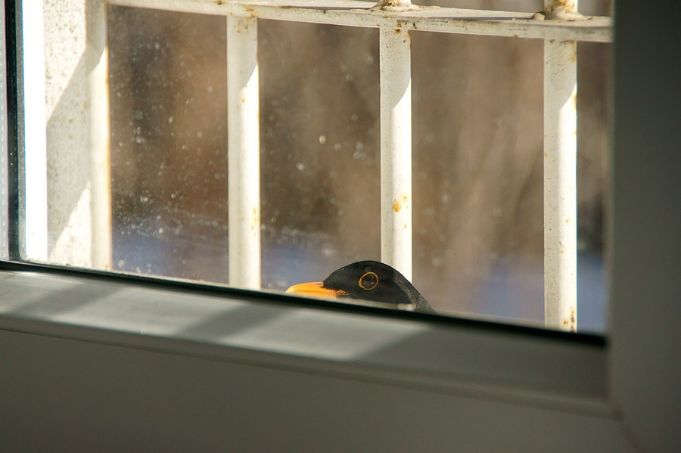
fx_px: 7090
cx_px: 340
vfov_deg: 3.7
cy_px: 226
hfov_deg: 5.5
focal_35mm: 375
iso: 200
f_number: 6.3
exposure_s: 1/640
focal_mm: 250
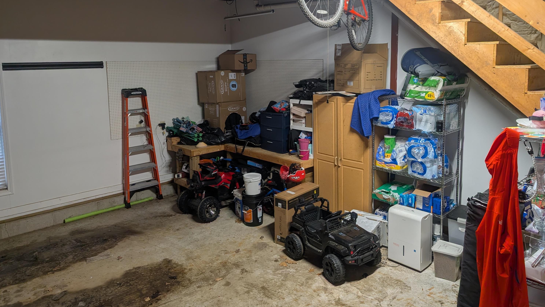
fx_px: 390
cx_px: 275
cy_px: 105
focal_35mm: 27
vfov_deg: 42.4
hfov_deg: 69.9
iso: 37
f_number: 1.68
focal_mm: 6.9
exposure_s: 1/120
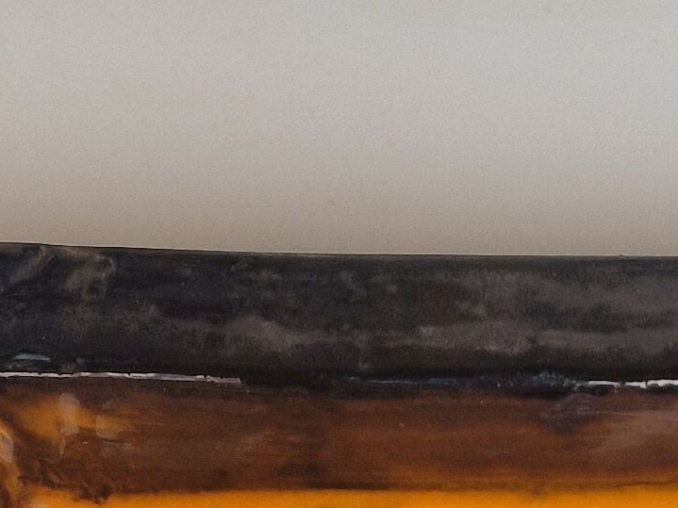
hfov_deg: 15.3
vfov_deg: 11.5
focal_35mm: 128
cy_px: 480
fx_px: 2507
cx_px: 552
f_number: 1.8
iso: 50
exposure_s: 1/185
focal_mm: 6.4
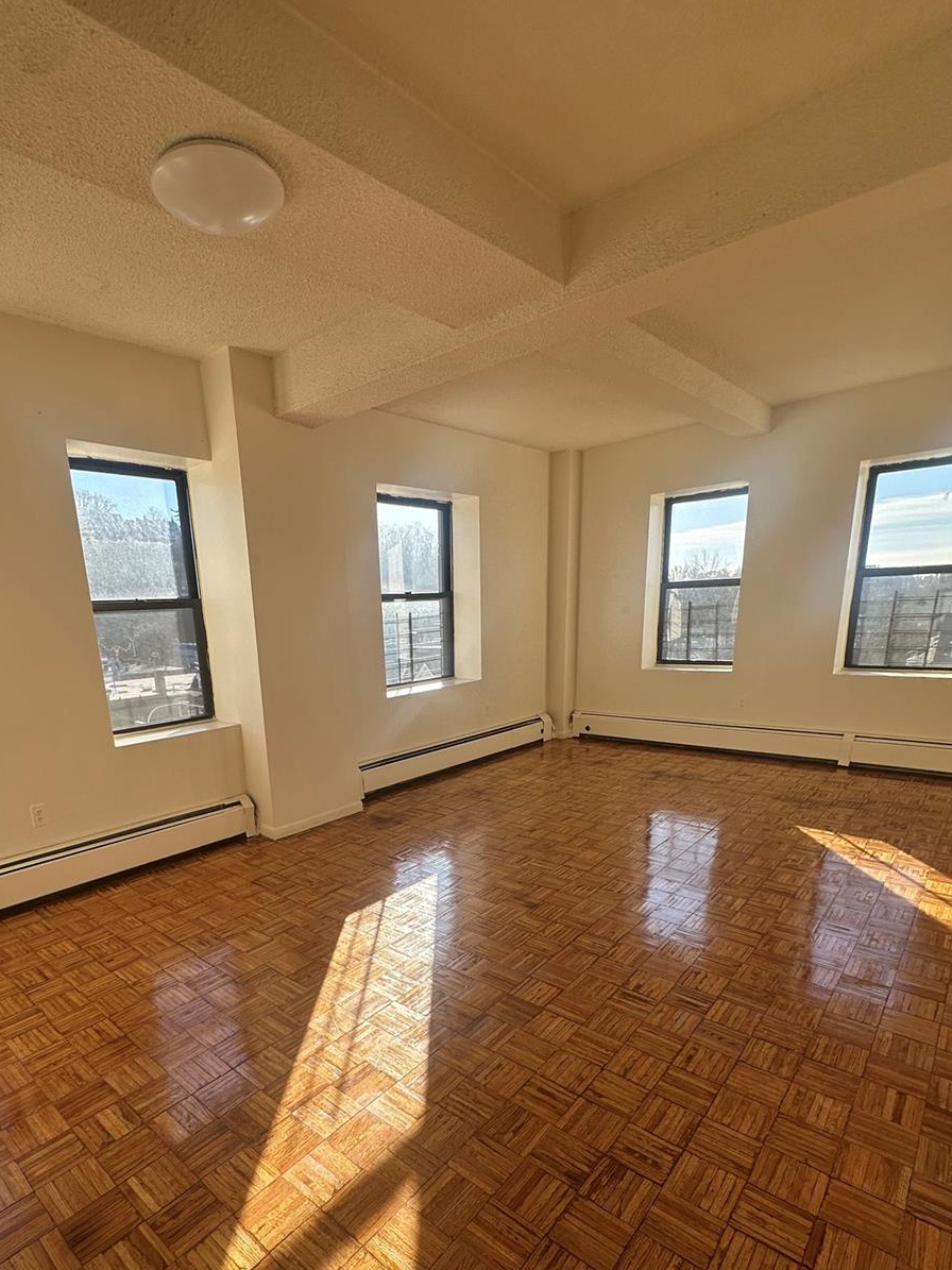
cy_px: 784
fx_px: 660
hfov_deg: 71.1
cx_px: 395
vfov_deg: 86.2
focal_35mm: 18
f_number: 2.2
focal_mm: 2.22
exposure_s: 1/491
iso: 40
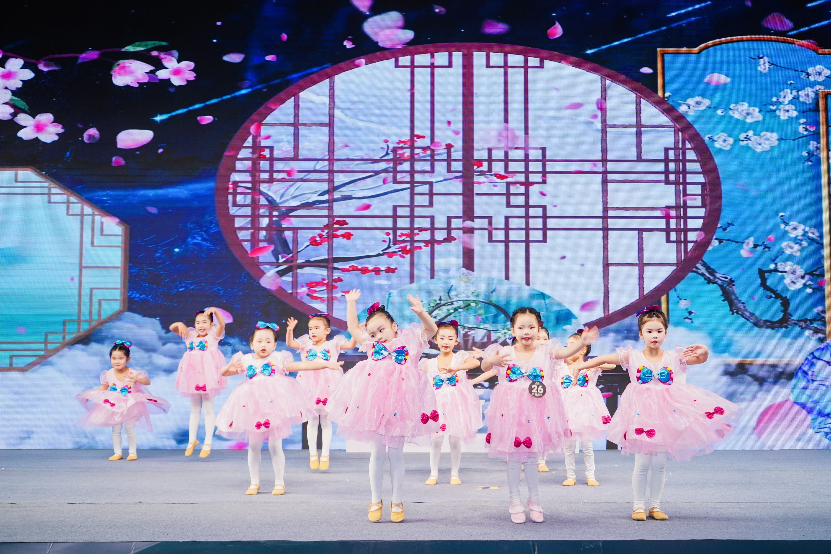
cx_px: 416
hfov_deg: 45.4
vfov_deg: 31.2
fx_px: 993
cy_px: 277
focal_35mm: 43
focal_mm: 43
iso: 160
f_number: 4
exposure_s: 1/200
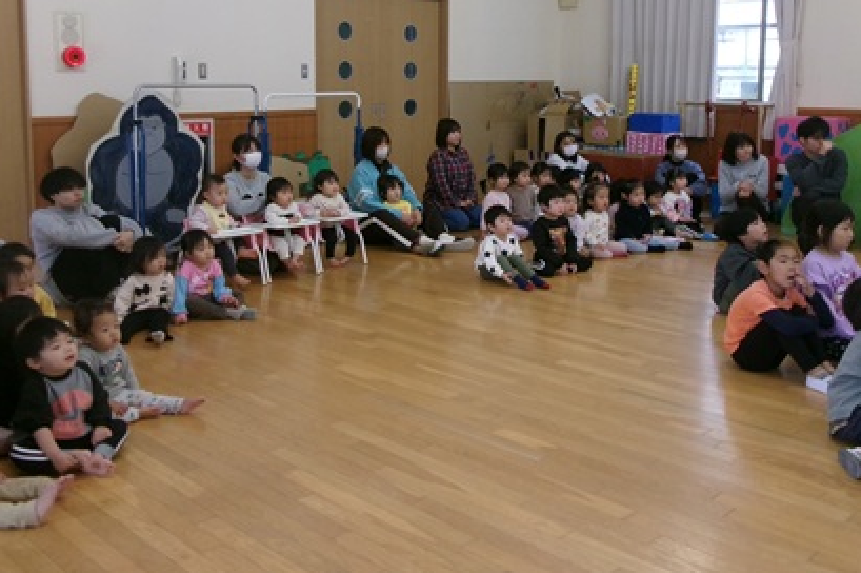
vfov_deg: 34.6
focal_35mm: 38
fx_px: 908
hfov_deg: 50.7
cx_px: 424
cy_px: 183
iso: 219
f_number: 3.9
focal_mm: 5.1
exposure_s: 1/34
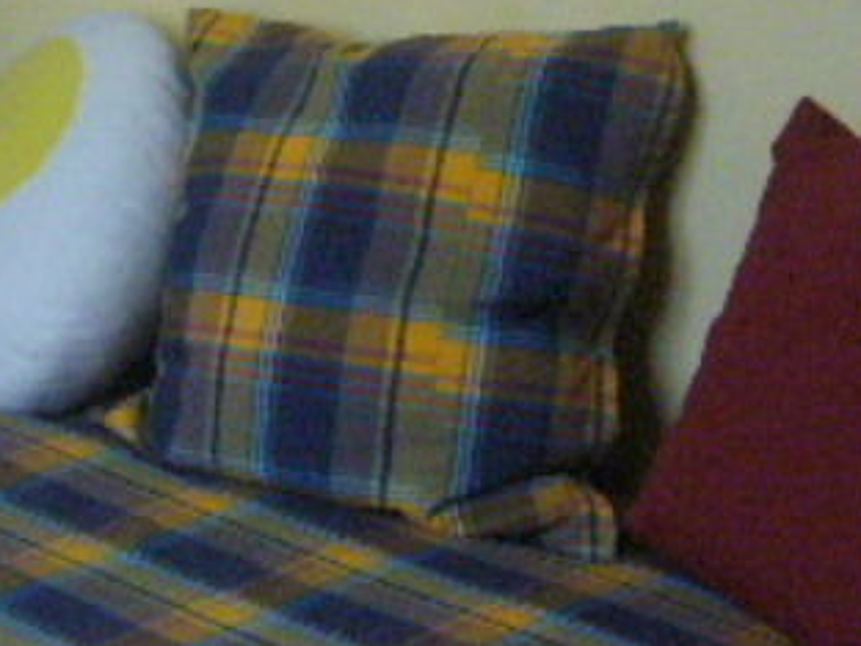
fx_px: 2860
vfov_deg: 12.8
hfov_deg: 16.8
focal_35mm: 115
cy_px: 97
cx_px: 17
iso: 400
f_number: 2.8
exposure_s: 1/40
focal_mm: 5.8
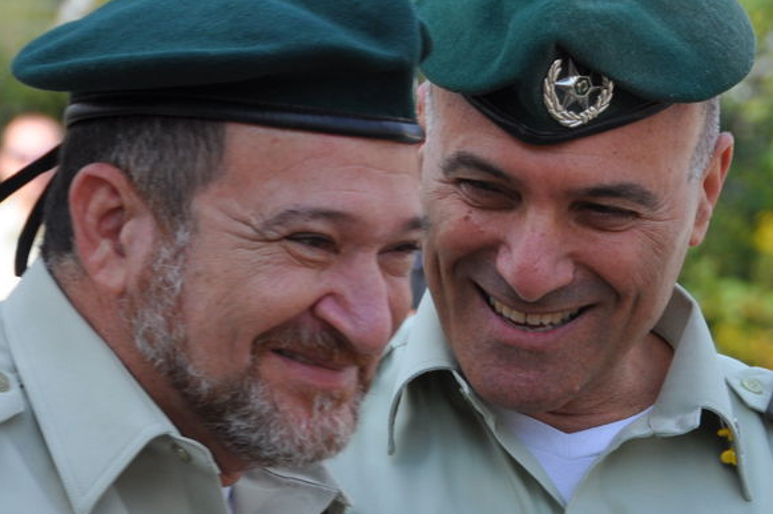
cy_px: 392
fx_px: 7361
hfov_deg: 6.0
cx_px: 488
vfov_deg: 4.0
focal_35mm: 343
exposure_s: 1/320
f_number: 9
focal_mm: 95
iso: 200
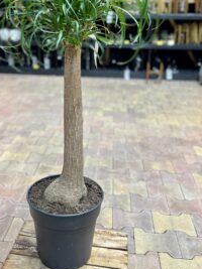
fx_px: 304
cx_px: 79
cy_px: 97
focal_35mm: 39
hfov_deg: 36.6
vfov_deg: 47.3
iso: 160
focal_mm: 5.7
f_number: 1.5
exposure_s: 1/50
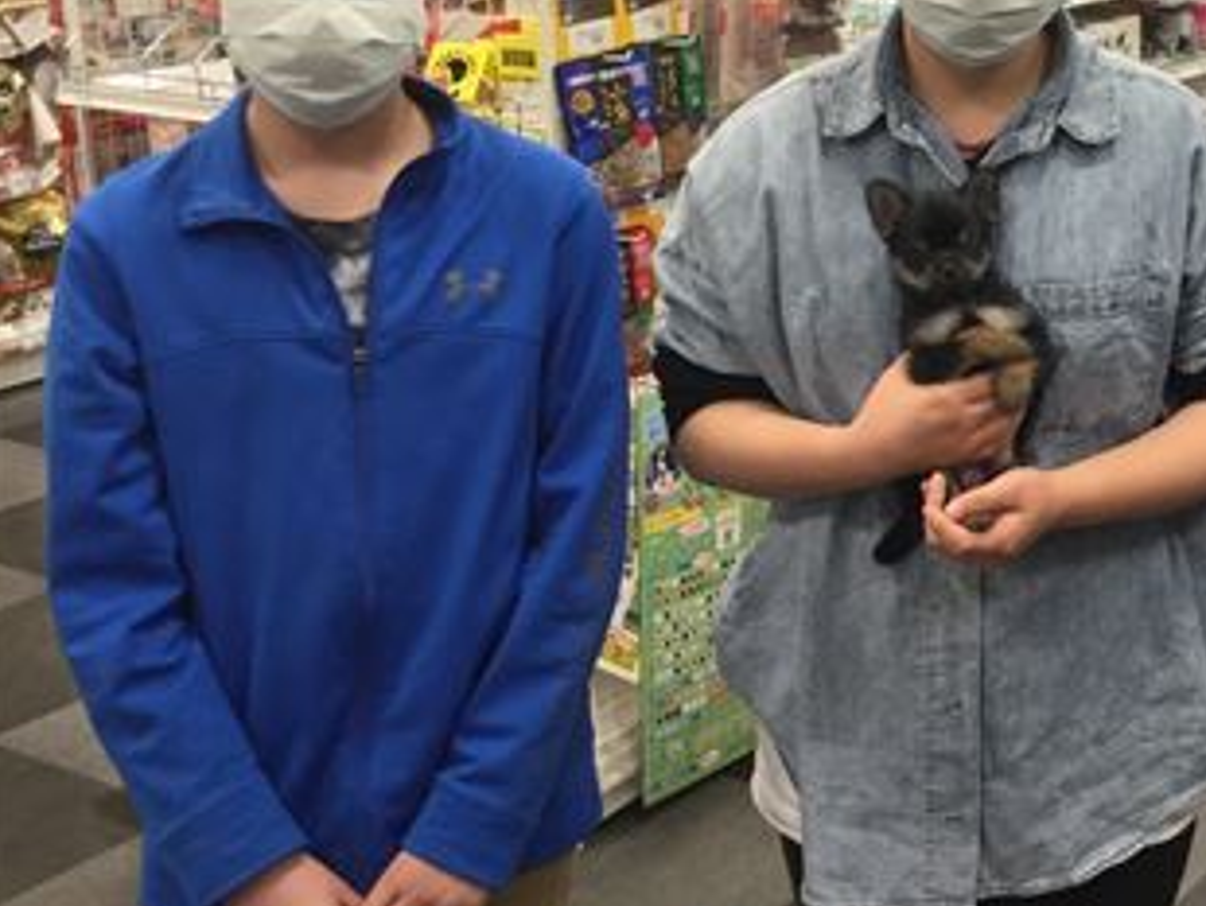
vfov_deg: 24.2
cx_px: 1148
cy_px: 226
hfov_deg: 30.3
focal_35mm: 60
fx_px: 2092
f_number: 2.4
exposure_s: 1/33
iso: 40
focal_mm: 3.3
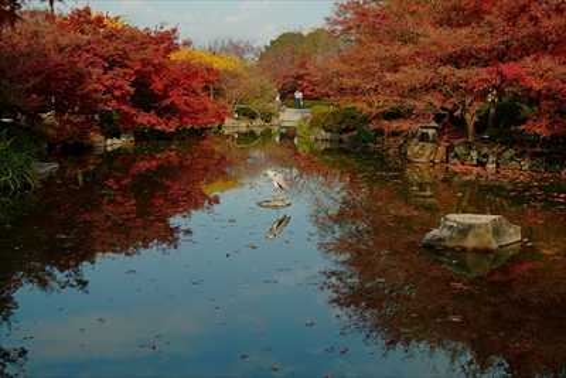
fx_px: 708
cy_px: 189
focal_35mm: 45
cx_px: 283
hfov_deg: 43.6
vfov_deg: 29.9
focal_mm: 45
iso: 100
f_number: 7.1
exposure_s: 1/125
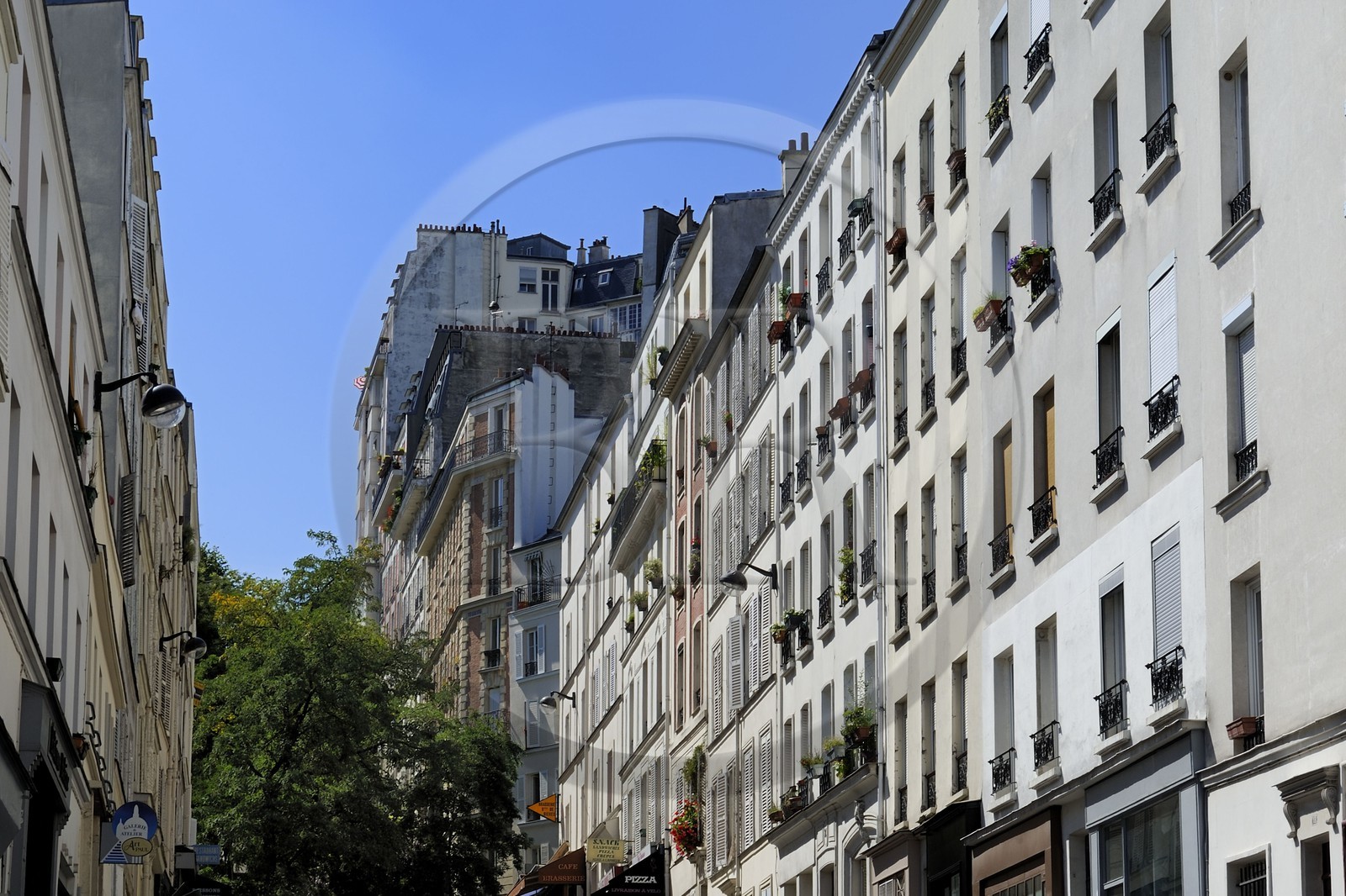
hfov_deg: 32.4
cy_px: 448
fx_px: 2317
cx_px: 673
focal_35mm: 62
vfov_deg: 21.9
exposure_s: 1/160
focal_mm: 62
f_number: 14
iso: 200
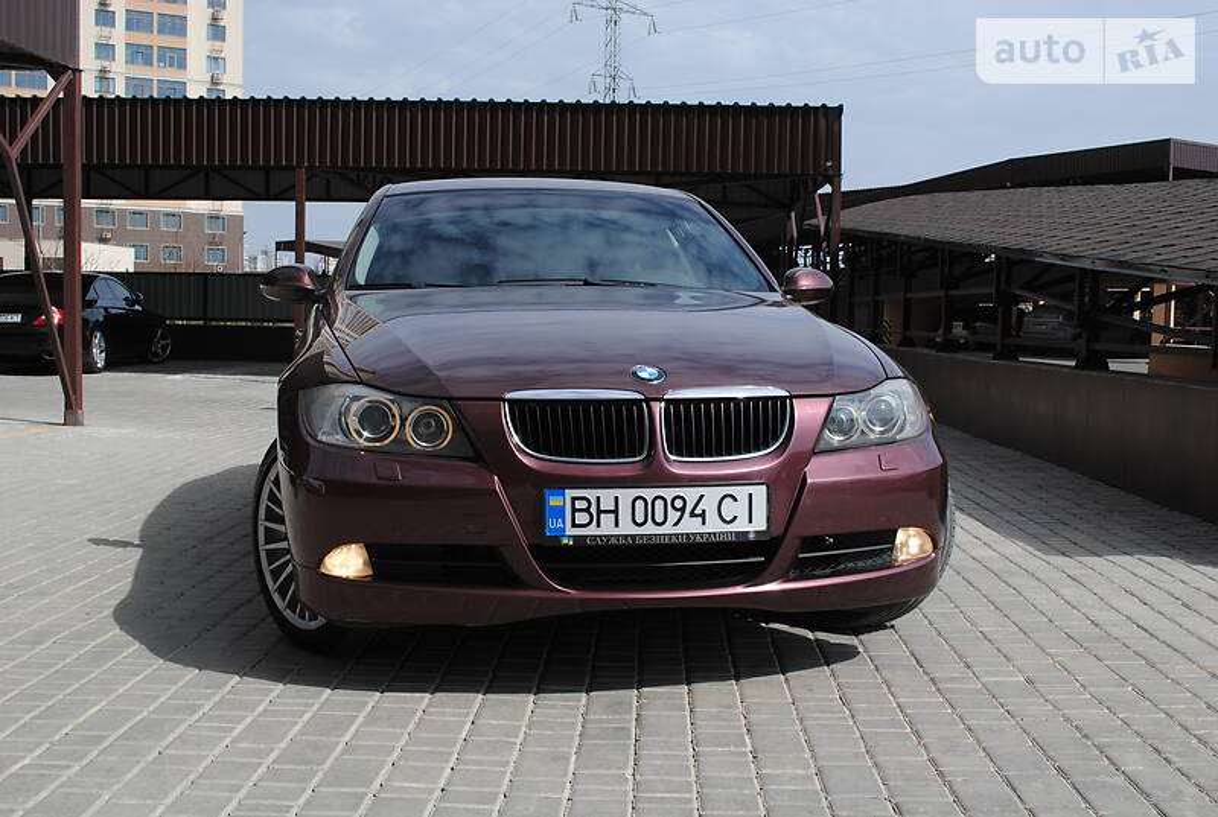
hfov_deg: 49.5
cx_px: 609
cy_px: 408
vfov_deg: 34.4
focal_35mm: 39
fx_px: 1322
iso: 100
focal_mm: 26
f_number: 8
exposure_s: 1/250
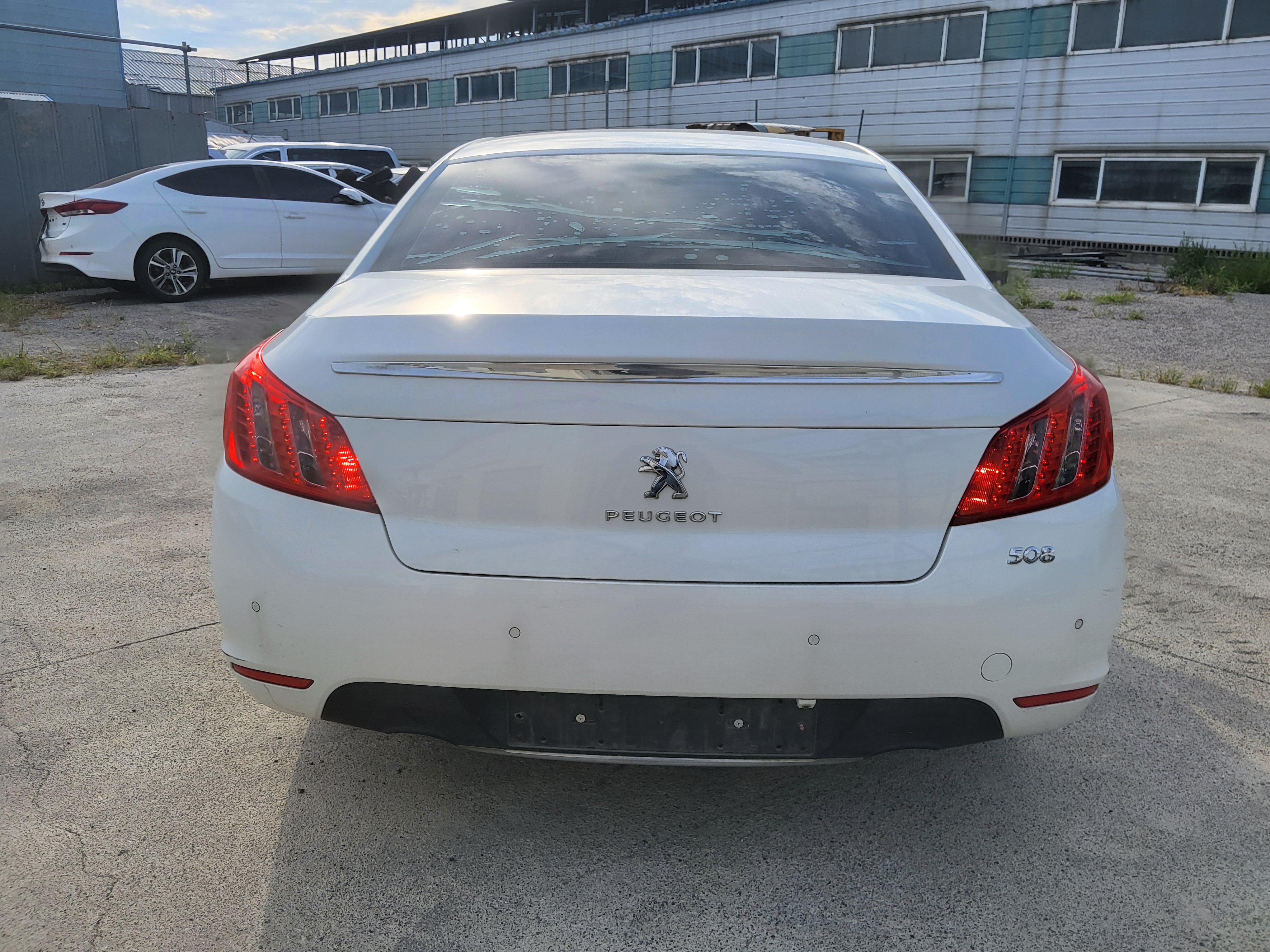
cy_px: 476
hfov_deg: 67.3
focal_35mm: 26
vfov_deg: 53.1
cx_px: 635
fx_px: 954
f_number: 1.8
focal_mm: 3.98
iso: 12
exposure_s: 1/636
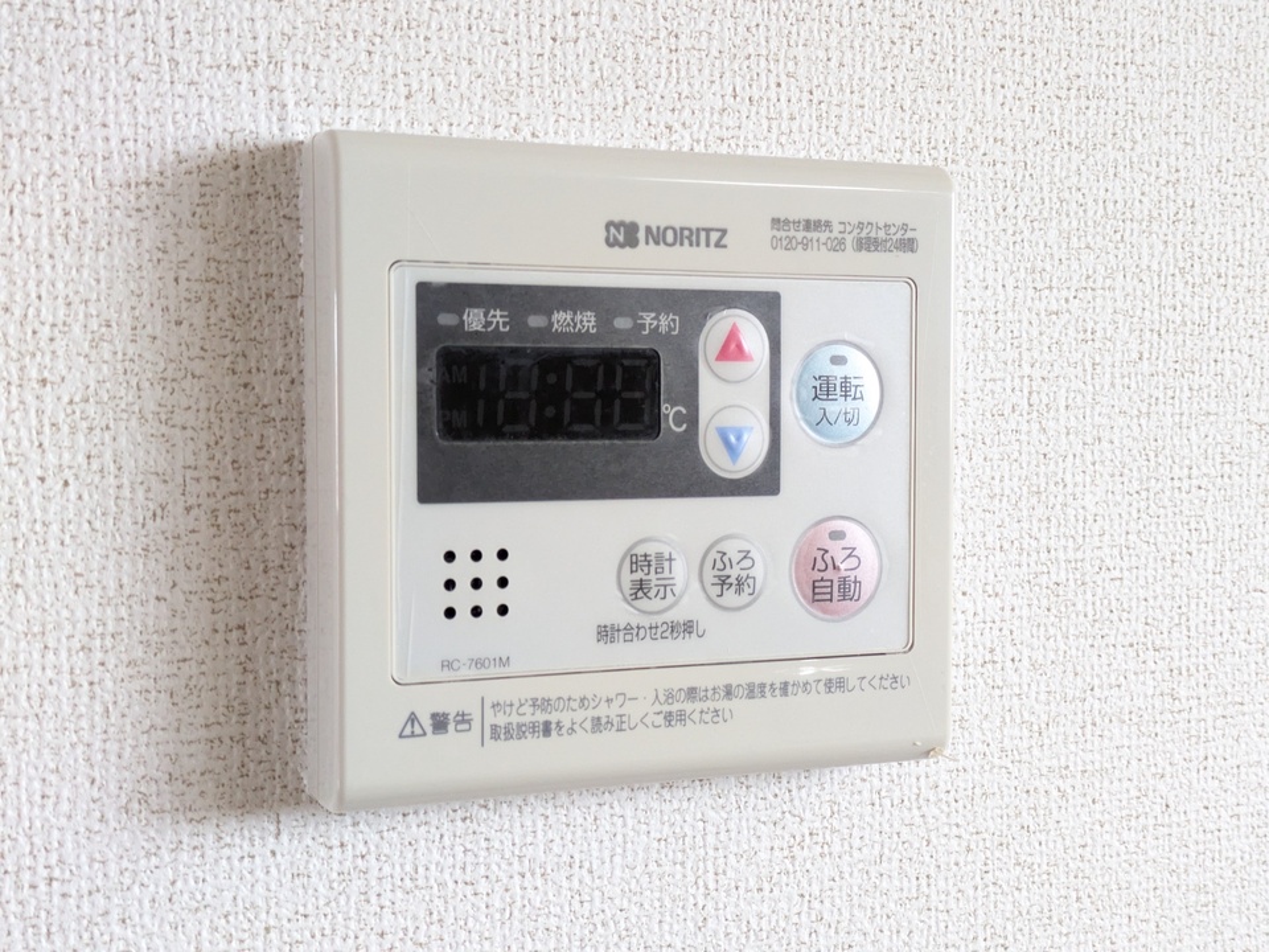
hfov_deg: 37.5
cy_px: 476
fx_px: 1870
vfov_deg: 28.6
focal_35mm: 51
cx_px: 634
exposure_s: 1/120
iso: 464
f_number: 1.89
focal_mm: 5.43
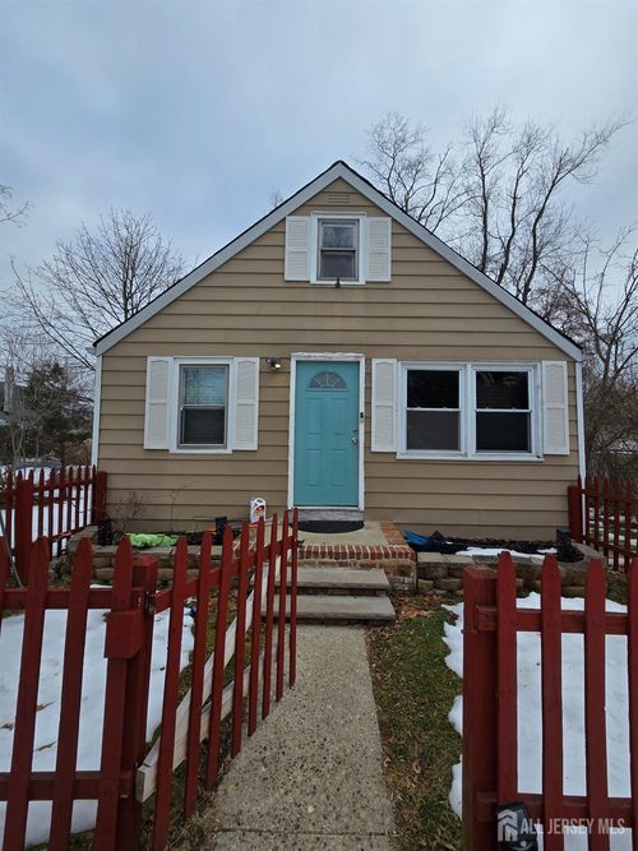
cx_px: 319
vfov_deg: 106.2
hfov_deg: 89.9
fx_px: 320
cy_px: 426
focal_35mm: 13
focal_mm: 2.2
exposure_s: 1/2134
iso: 50
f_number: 2.2
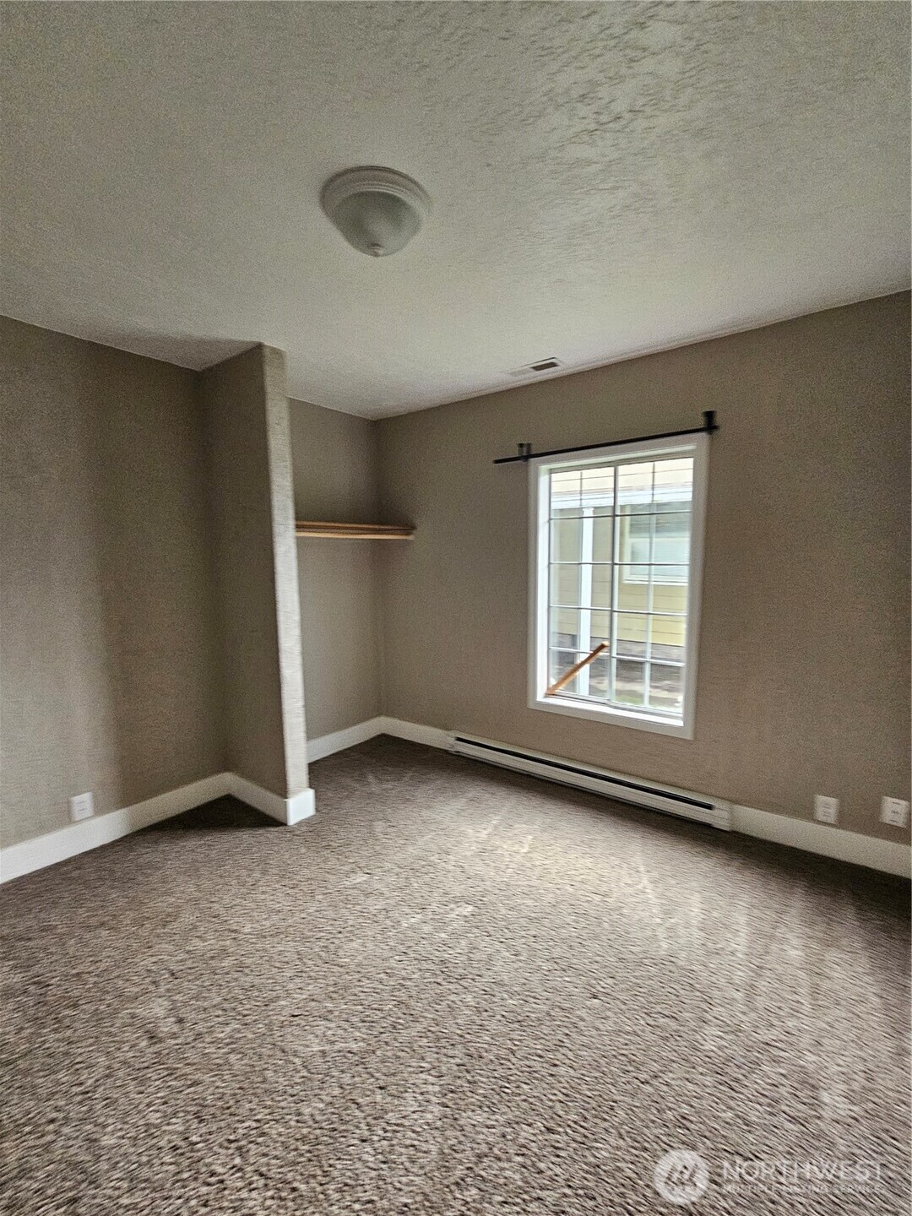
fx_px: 457
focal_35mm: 13
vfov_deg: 106.2
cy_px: 608
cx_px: 456
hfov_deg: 89.9
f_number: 2.2
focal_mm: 2.2
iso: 320
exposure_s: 1/77
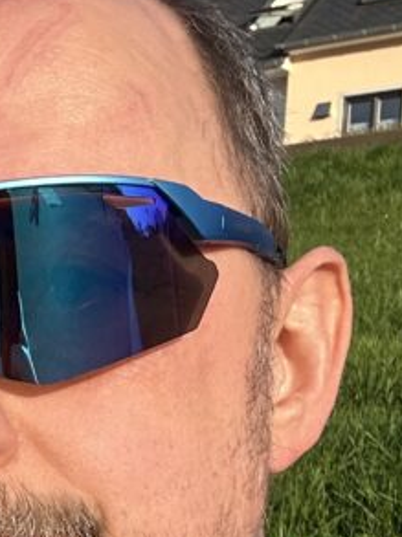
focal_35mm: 105
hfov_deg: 13.2
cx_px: -226
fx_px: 1629
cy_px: 651
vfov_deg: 17.8
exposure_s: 1/885
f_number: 1.9
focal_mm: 2.69
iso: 25
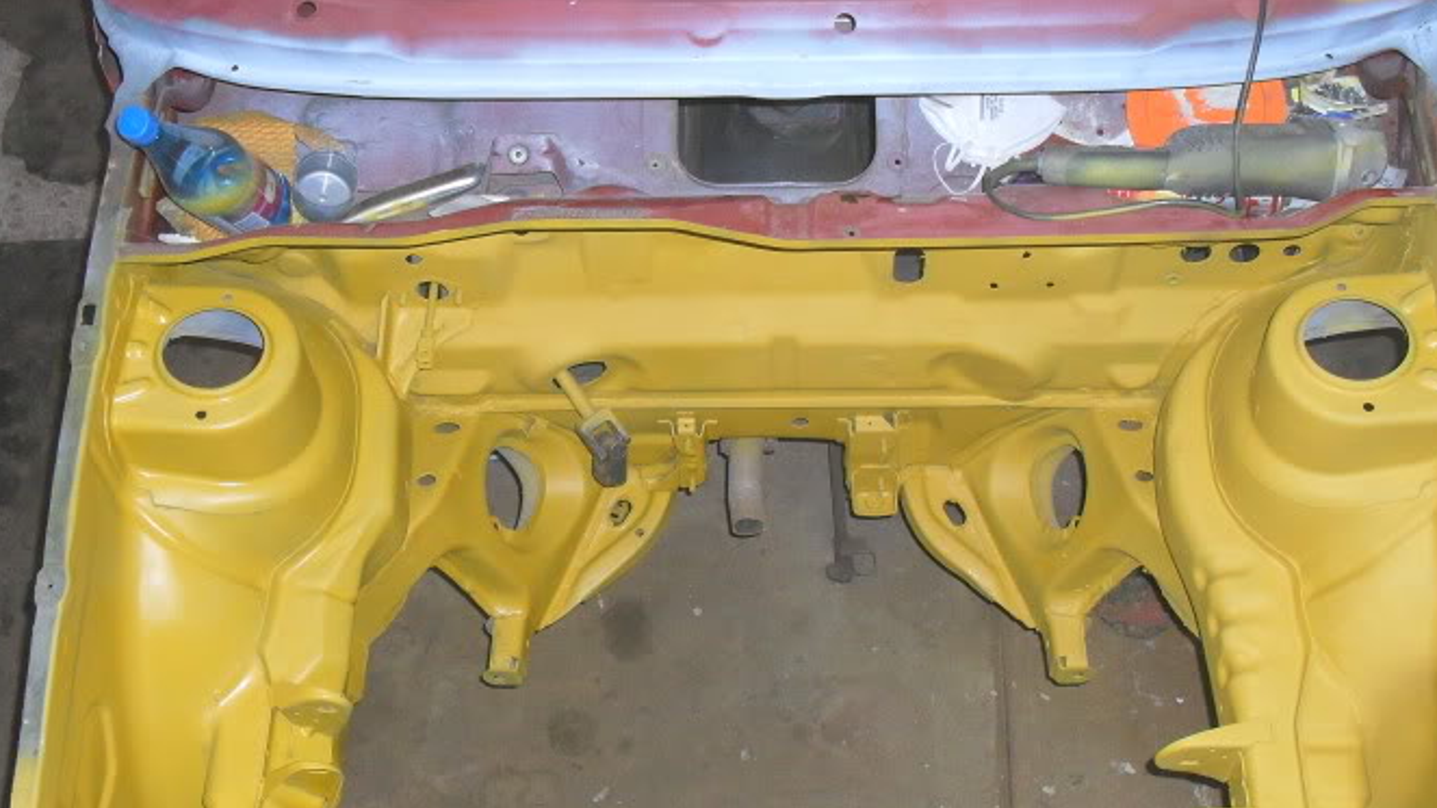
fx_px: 1753
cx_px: 774
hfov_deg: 44.5
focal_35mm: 46
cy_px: 542
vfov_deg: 25.8
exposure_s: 1/45
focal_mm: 6.3
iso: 240
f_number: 3.2
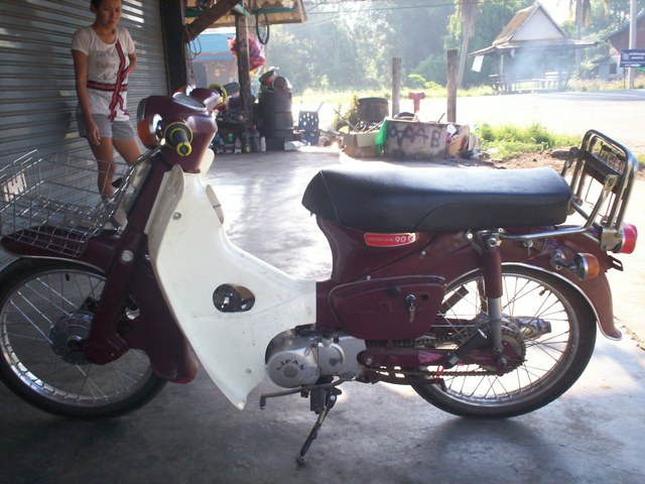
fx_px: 671
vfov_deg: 39.7
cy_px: 242
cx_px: 322
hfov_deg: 51.4
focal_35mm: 36
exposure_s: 1/82.8
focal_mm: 6
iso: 100
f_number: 4.5
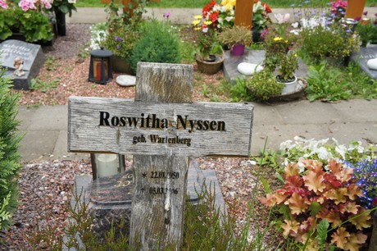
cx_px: 188
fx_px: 471
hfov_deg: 43.6
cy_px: 126
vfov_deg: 29.8
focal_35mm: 45
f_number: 7.1
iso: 320
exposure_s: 1/250
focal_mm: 30
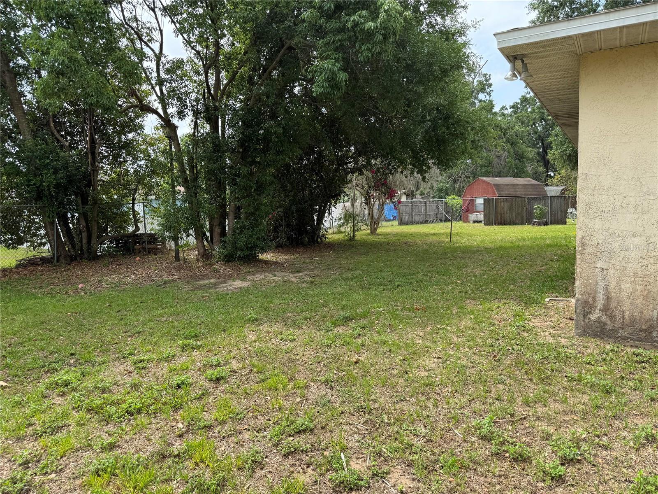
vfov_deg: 56.8
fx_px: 456
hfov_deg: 71.6
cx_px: 329
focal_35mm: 24
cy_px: 247
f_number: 1.78
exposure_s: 1/878
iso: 80
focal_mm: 6.76
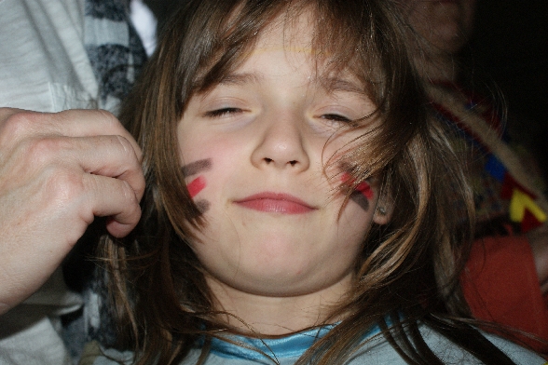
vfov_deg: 29.2
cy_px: 183
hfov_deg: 42.7
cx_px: 276
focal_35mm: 46
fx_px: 700
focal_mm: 30
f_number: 5.6
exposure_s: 1/60
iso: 400
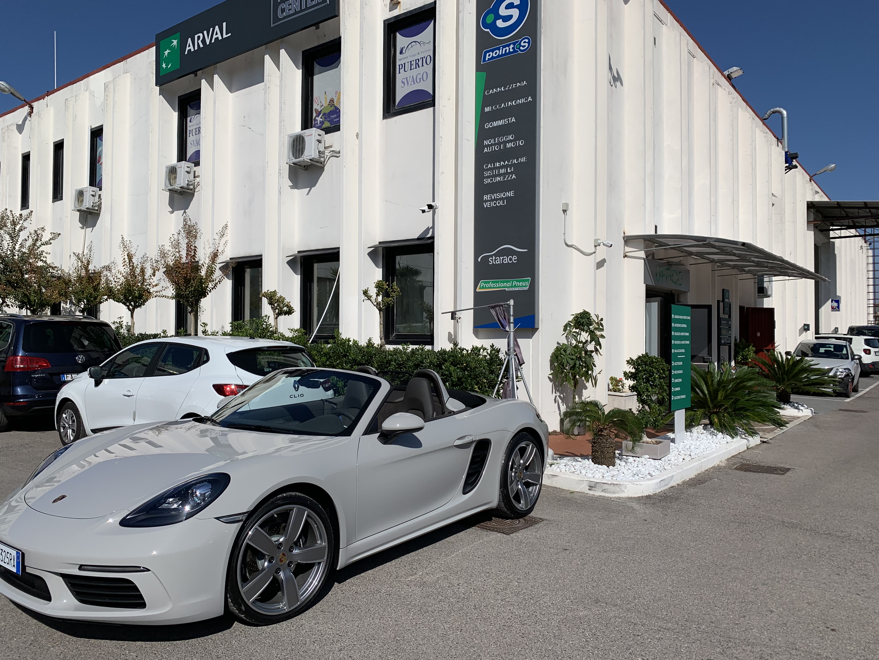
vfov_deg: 53.1
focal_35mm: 26
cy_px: 330
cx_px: 440
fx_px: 660
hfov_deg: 67.3
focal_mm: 4.25
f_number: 1.8
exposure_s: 1/6897
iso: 25
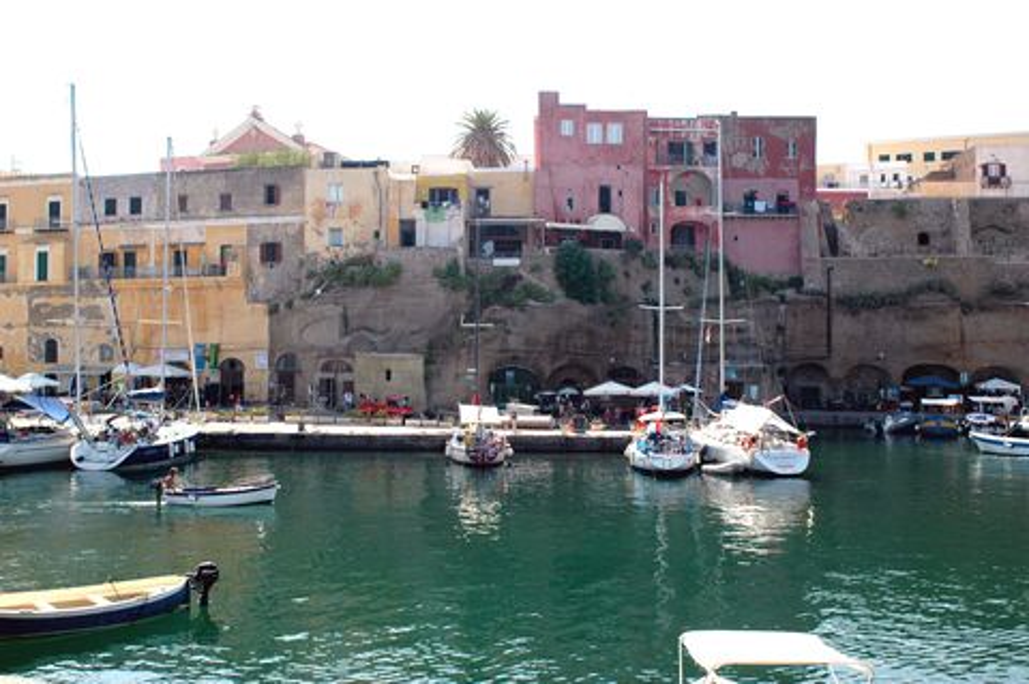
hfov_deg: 53.2
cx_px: 514
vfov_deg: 36.8
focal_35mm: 36
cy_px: 342
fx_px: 1028
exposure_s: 1/500
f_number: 7.1
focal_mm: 24
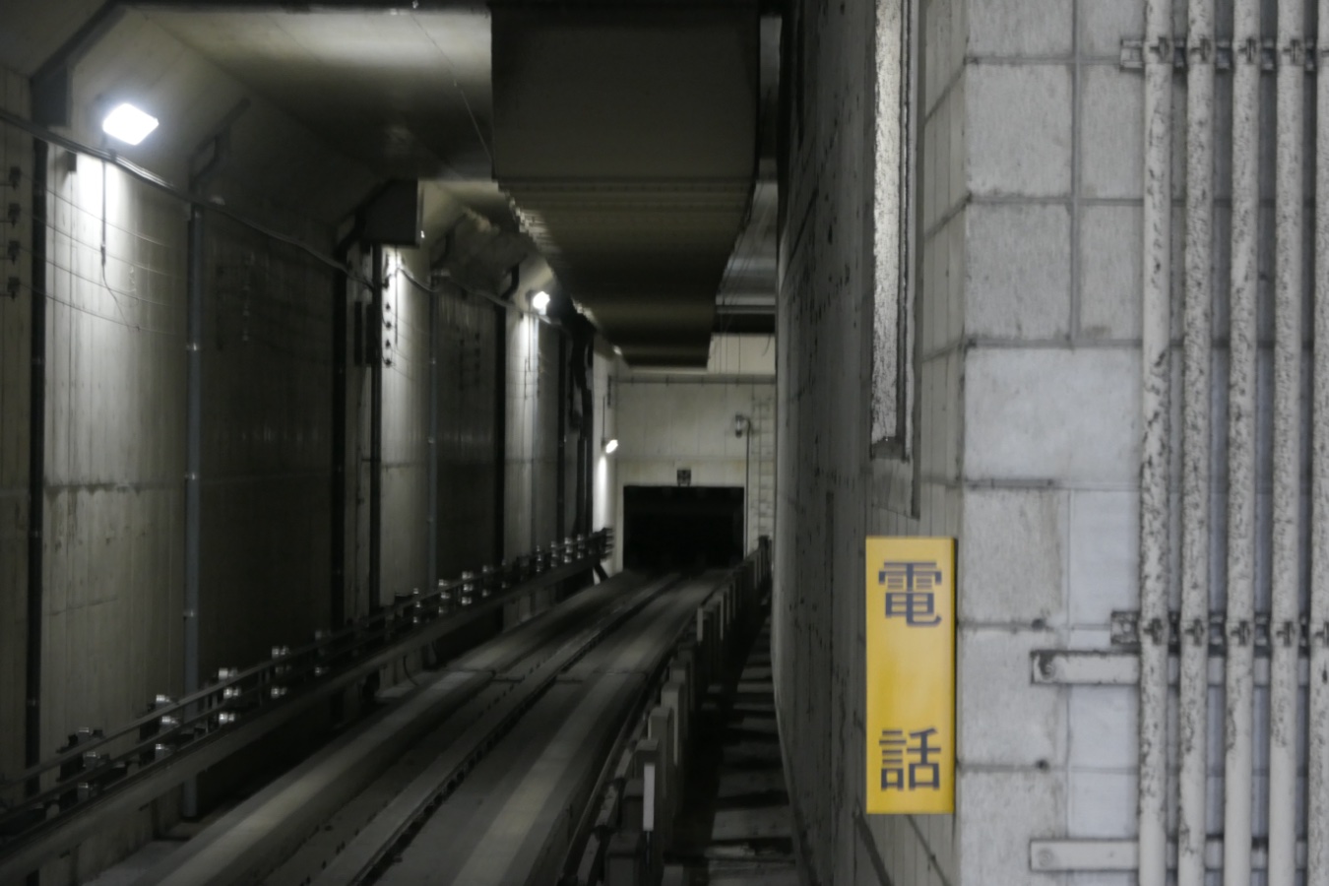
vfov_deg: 12.2
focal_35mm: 112
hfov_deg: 18.3
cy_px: 443
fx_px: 4134
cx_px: 664
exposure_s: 1/2.5
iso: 800
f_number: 5.4
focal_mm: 41
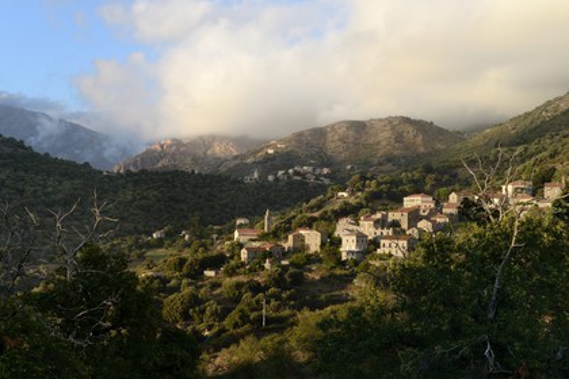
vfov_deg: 26.0
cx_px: 284
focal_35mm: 52
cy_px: 190
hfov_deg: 38.2
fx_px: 822
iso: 200
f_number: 8
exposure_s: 1/125
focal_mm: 52
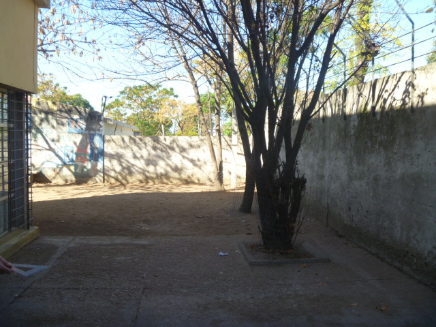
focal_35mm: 35
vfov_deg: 40.7
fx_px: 441
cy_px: 164
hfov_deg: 52.6
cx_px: 218
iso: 80
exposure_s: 1/160
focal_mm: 6.3
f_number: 3.5
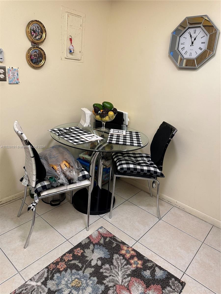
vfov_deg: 71.6
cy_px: 147
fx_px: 204
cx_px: 110
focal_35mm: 24
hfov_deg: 56.8
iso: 125
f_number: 1.78
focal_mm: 6.86
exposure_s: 1/60
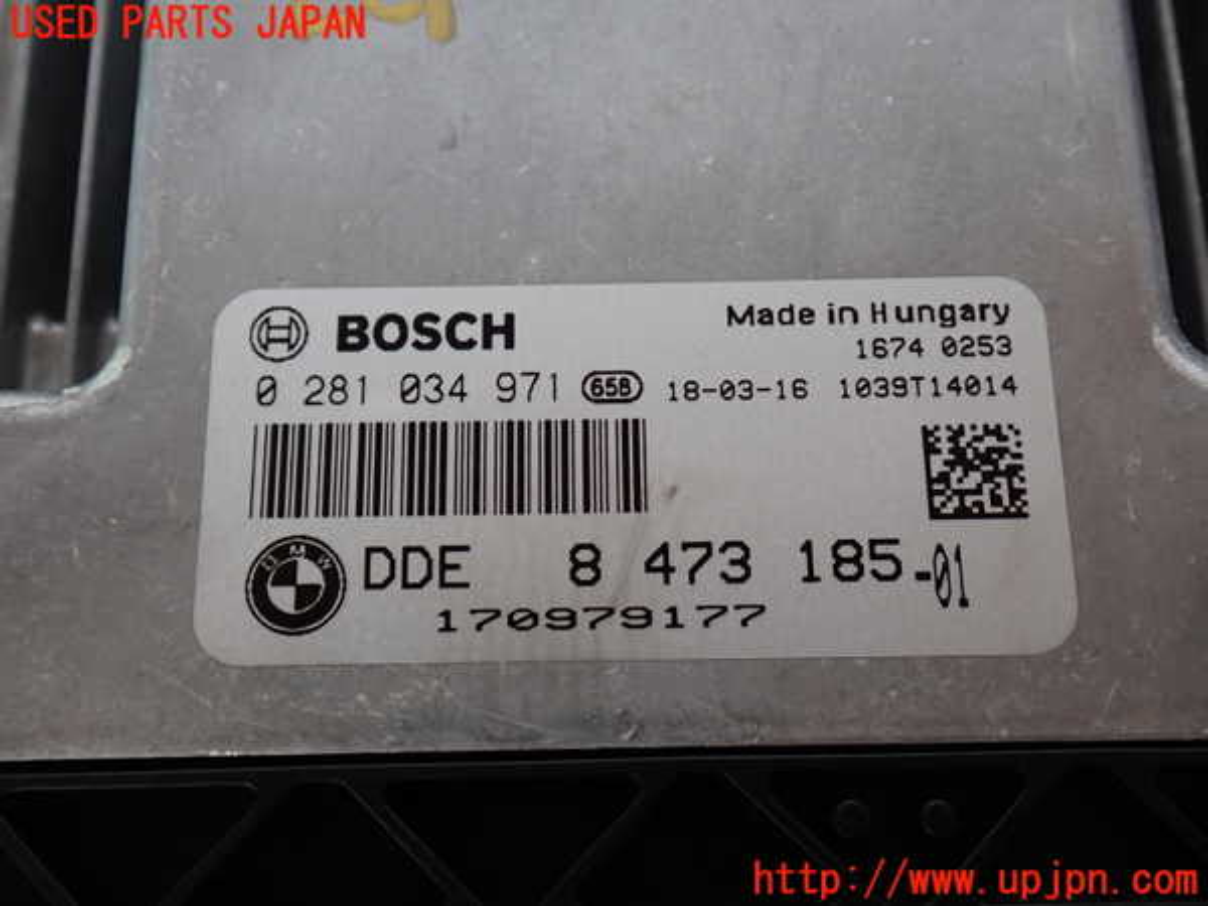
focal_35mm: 38
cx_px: 604
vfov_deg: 37.7
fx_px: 1326
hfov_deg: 49.0
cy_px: 453
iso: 250
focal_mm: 6.83
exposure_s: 1/40
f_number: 2.7
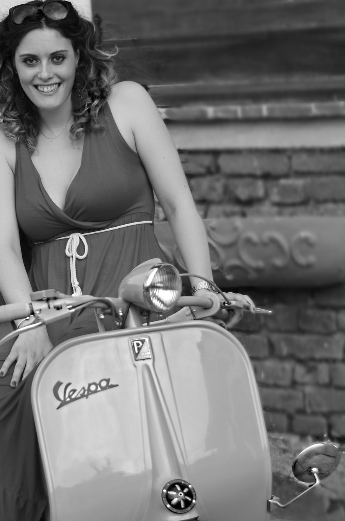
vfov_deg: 15.2
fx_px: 1949
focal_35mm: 135
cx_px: 44
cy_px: 329
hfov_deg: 10.1
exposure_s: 1/640
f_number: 1.8
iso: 160
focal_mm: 50
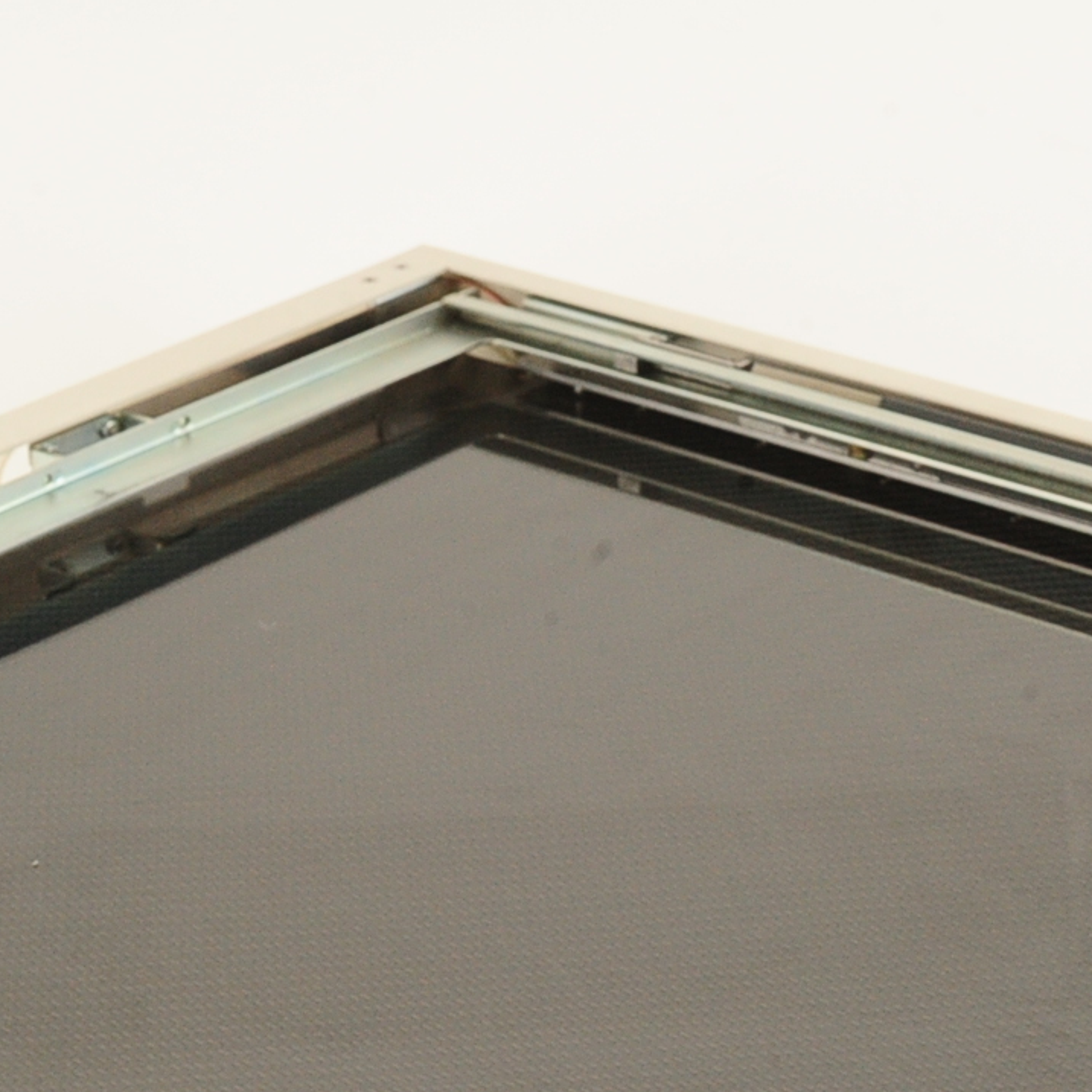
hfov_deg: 13.8
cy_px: 1072
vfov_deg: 13.7
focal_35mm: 126
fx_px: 4497
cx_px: 609
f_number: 13
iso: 1600
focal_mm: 50
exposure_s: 1/125
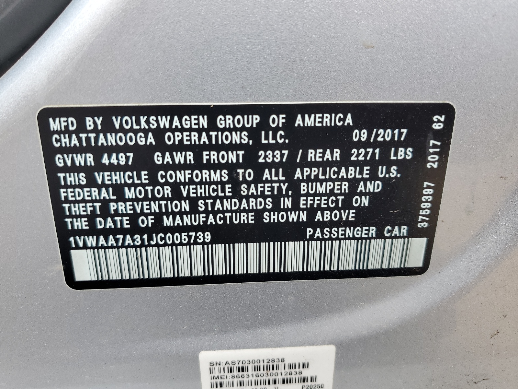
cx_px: 259
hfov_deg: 67.3
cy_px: 194
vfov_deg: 53.1
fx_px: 389
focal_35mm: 26
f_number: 1.5
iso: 50
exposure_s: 1/244
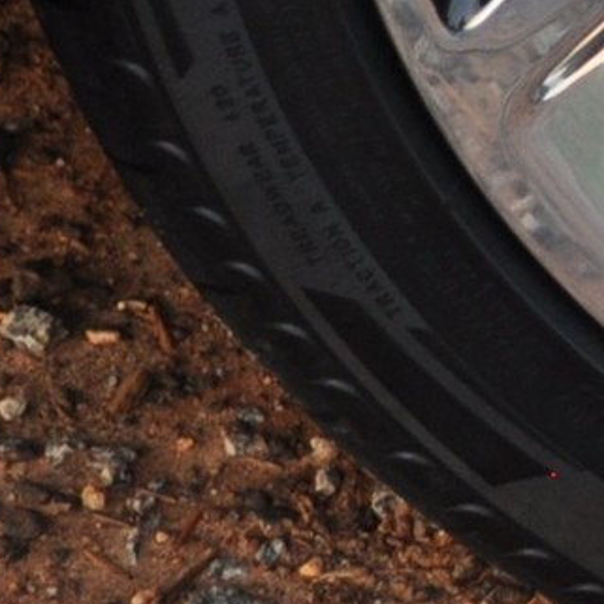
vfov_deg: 5.4
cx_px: 1511
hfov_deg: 5.3
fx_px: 6258
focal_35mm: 317
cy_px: -547
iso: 400
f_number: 4.8
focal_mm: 32
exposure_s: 1/80
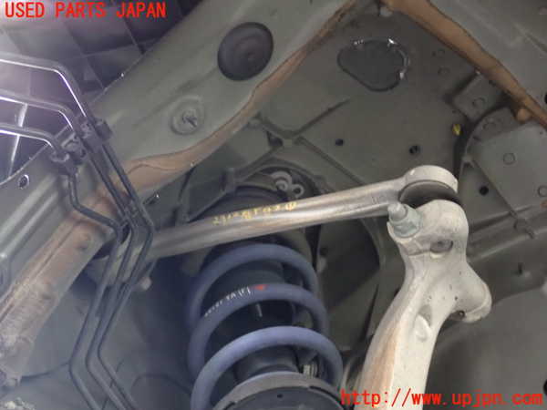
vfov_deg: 29.1
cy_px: 205
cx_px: 274
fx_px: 790
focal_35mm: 50
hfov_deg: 38.2
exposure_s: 1/13
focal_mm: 9.01
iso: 1250
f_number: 3.2
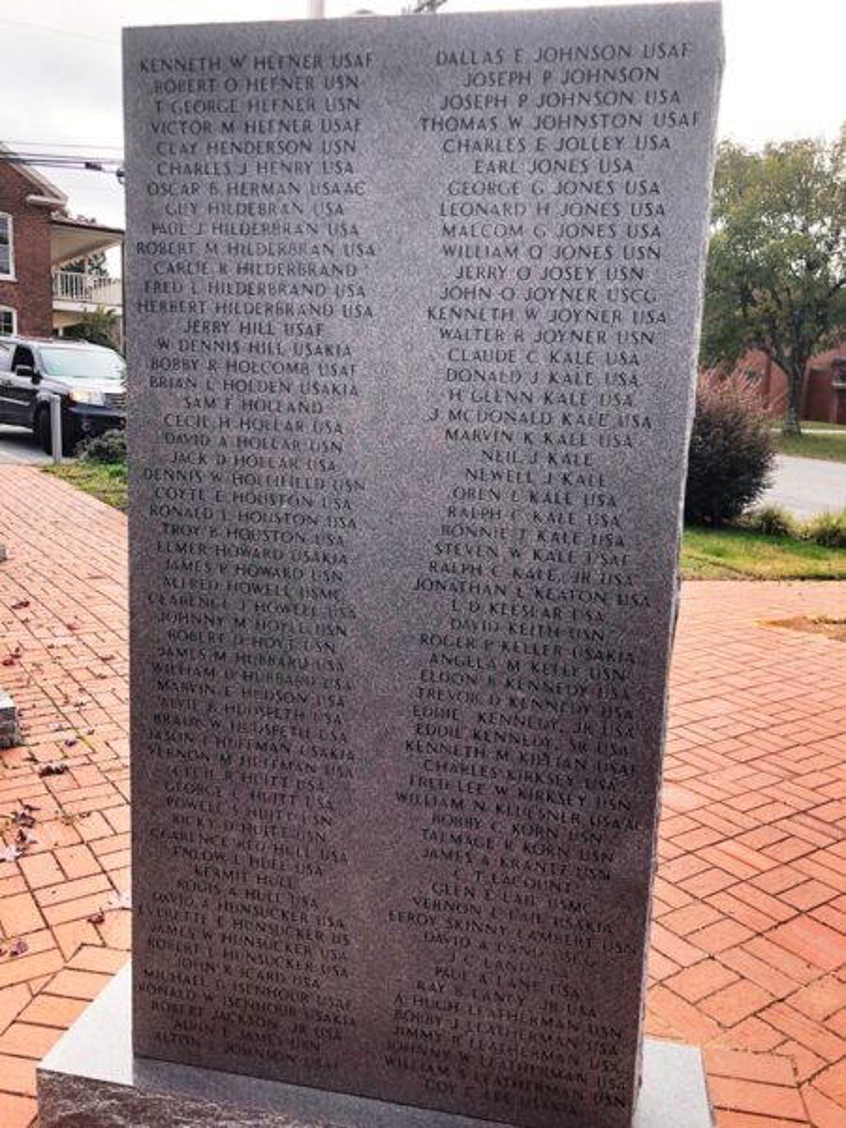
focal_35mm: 28
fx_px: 912
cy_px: 564
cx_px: 423
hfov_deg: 49.7
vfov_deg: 63.4
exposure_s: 1/528
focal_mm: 4
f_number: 1.8
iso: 20
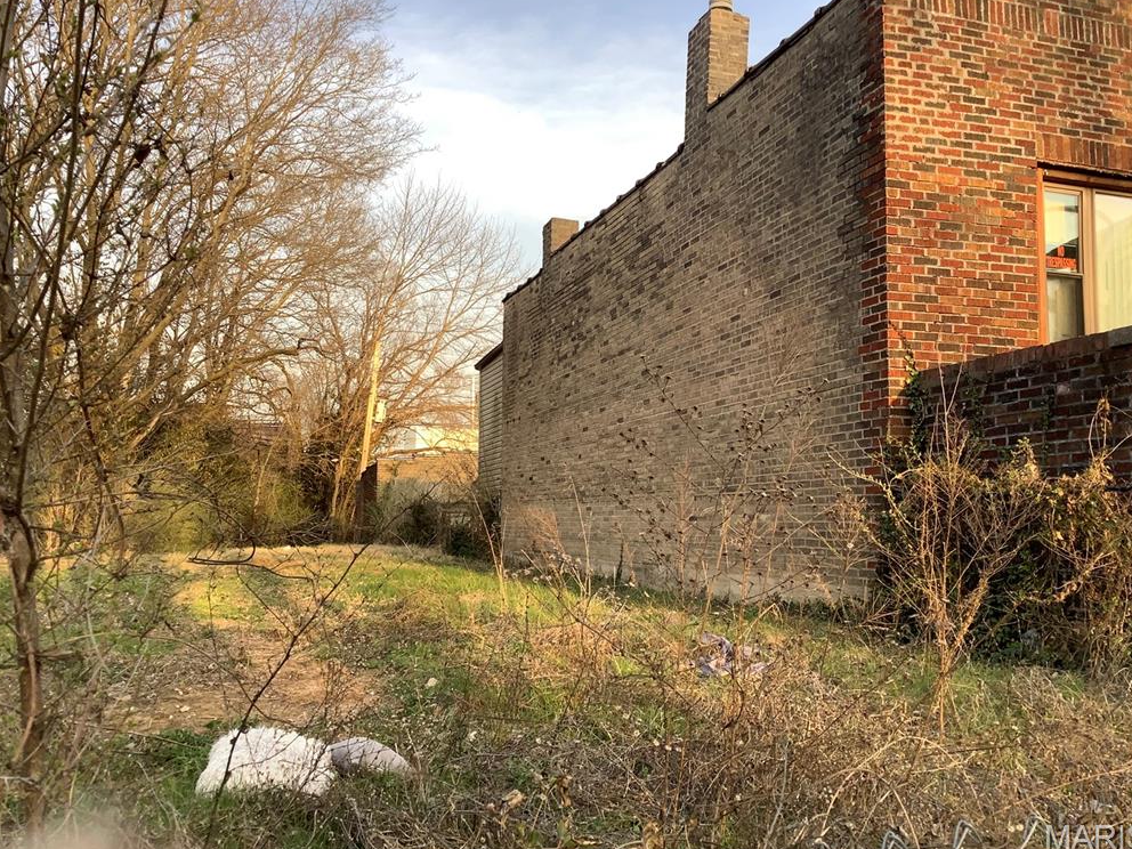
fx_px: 1046
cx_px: 575
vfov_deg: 44.2
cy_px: 423
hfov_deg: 56.8
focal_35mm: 32
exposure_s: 1/207
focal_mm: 3.3
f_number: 2.4
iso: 25
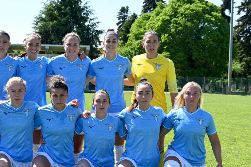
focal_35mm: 52
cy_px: 121
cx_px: 94
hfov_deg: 38.0
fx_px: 362
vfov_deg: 25.7
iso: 160
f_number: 5.6
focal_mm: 35
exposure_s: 1/400
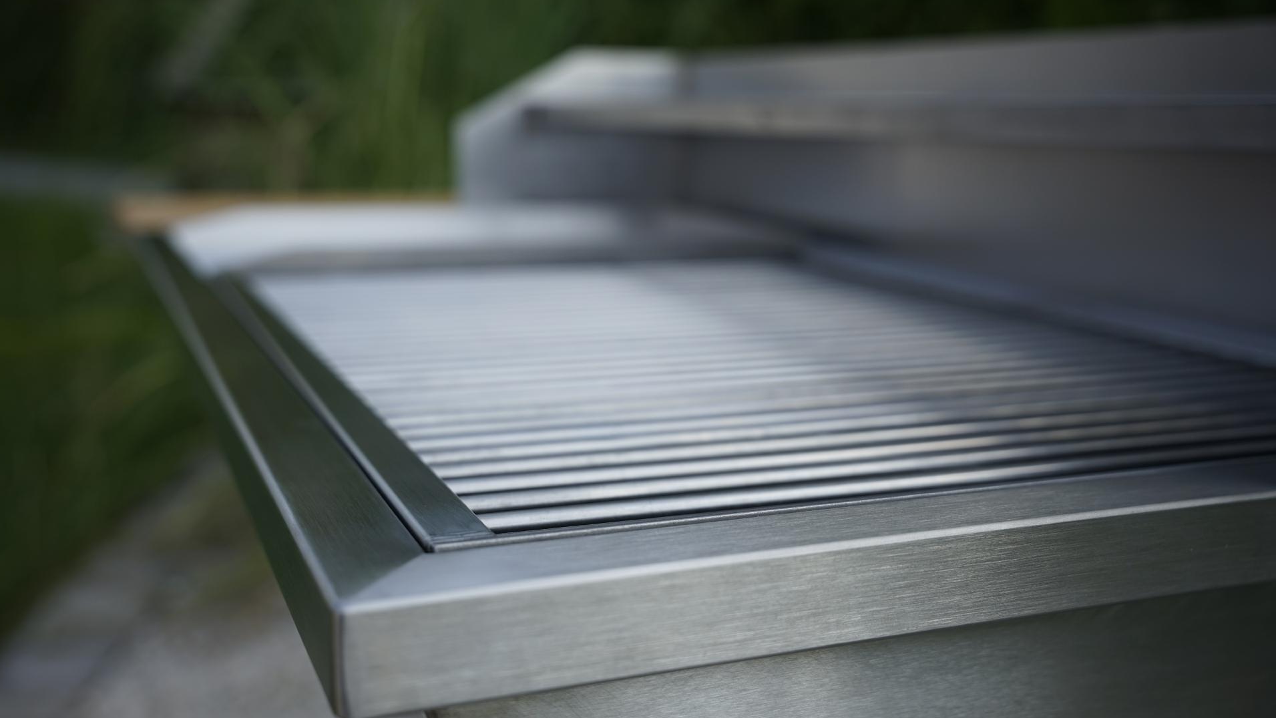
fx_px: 1385
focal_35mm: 41
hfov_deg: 49.5
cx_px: 636
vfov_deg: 29.0
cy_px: 347
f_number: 3.5
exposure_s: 1/500
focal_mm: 38.9
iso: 100
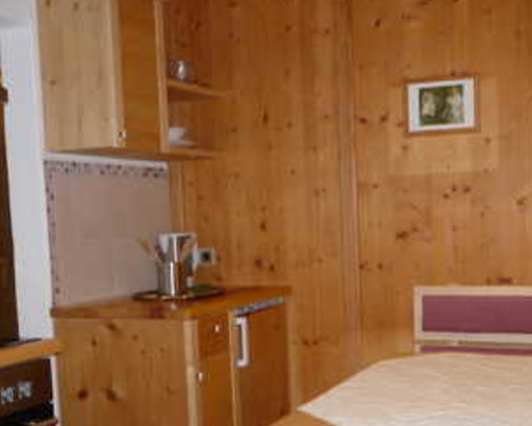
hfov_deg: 36.0
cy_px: 302
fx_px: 819
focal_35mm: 52
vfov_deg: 28.9
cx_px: 283
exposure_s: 1/30
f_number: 2.8
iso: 160
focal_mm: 4.4
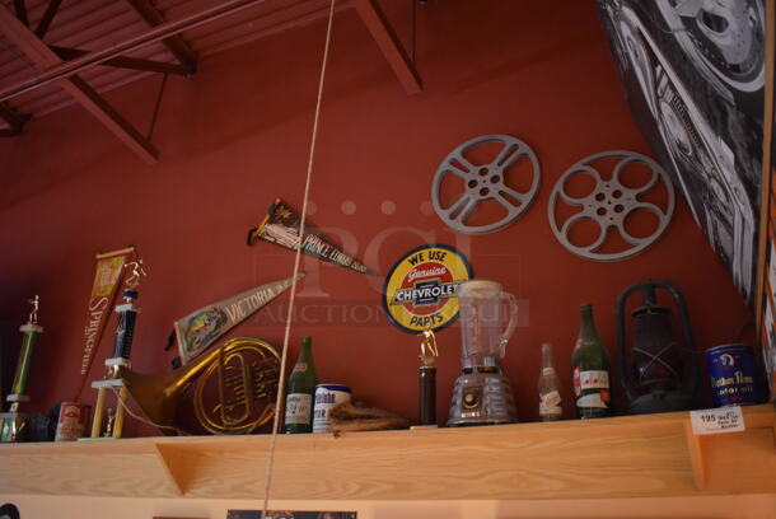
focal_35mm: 32
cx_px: 388
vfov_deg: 41.8
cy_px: 260
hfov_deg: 59.4
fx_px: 680
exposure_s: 1/20
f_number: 3.8
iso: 3200
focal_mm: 21
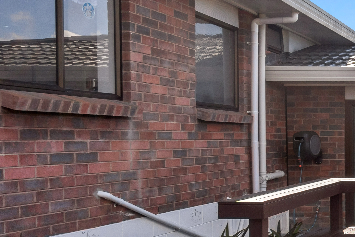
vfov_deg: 24.6
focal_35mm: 55
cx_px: 542
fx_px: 542
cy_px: 135
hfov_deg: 25.9
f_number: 6.3
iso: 160
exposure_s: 1/640
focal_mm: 16
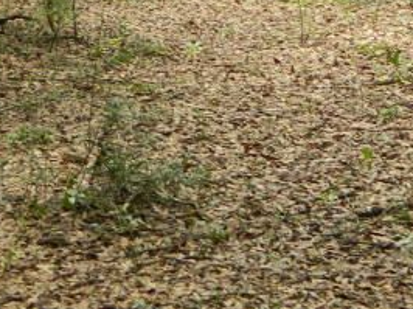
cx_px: 175
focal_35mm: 158
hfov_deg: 12.5
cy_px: -214
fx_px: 1883
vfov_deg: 9.0
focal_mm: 7.3
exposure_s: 1/50
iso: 80
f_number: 3.5
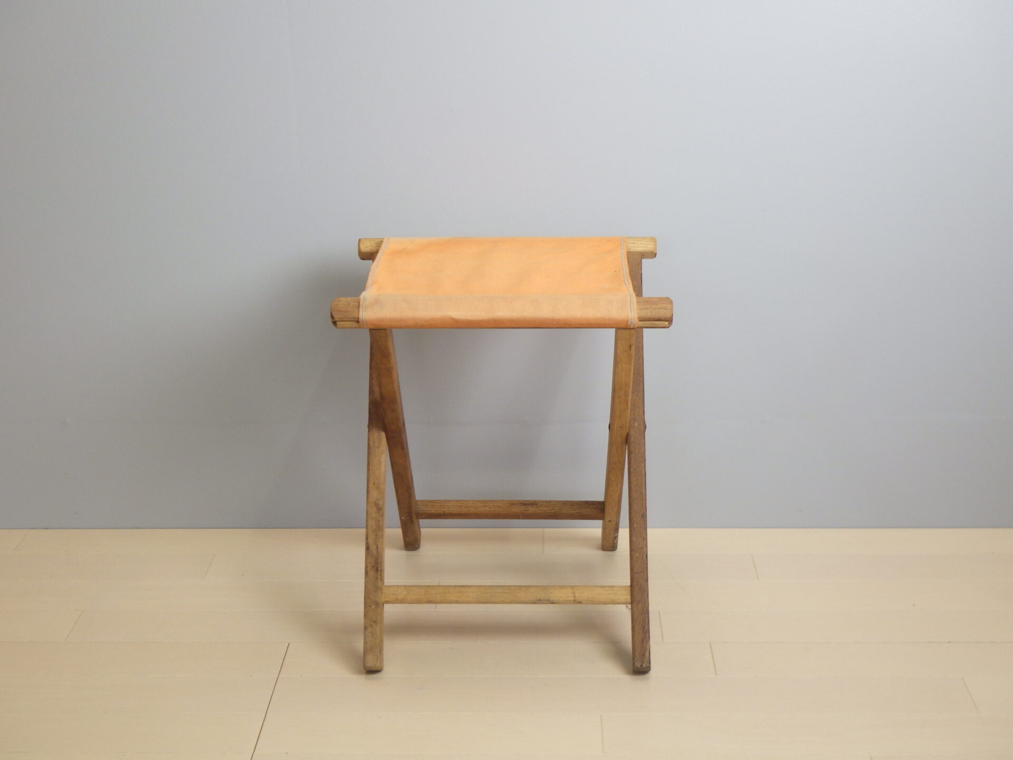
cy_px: 380
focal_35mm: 51
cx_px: 506
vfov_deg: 28.6
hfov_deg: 37.5
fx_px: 1492
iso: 125
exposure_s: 1/20
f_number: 4.4
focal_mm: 9.1
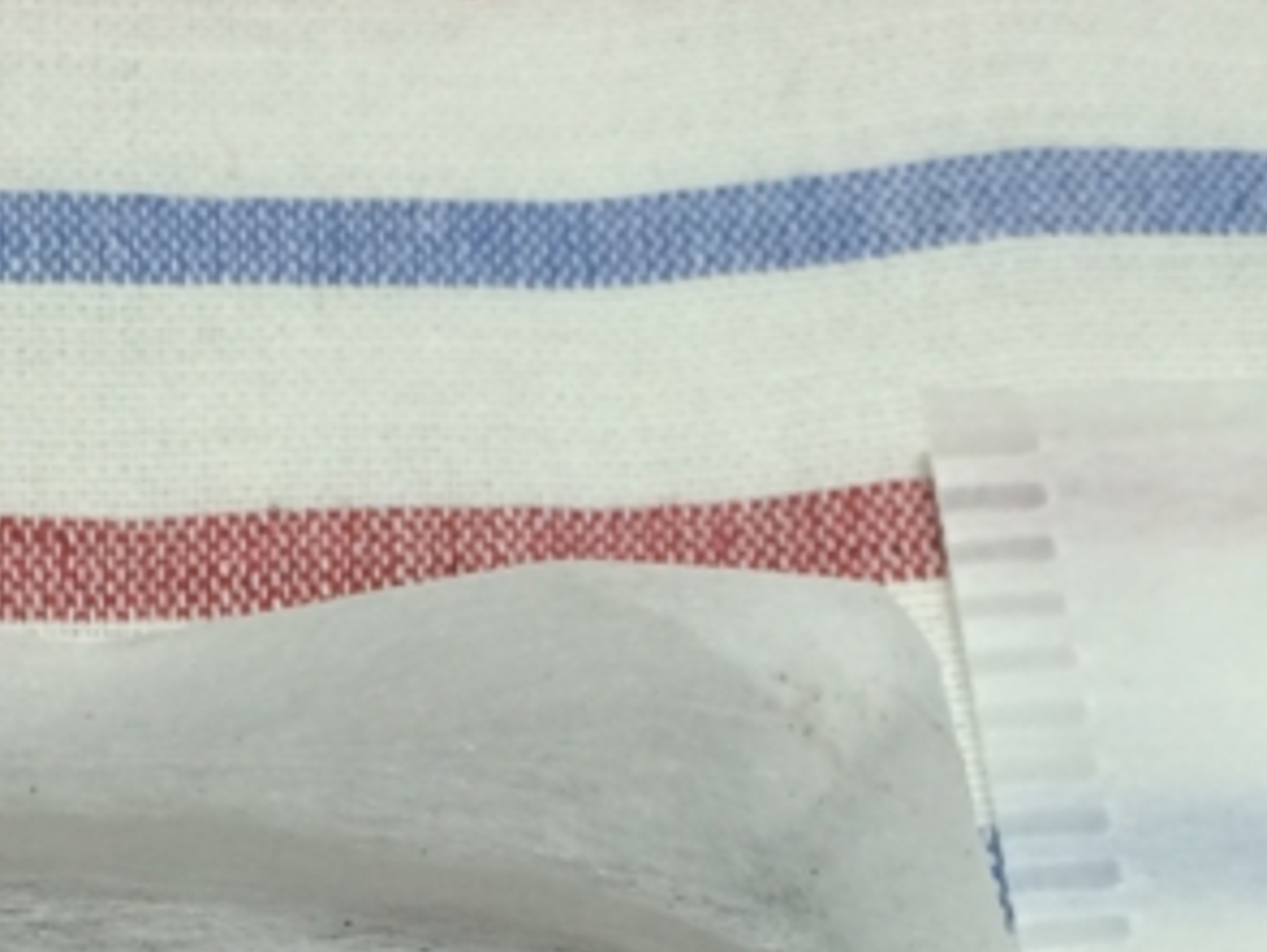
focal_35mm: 101
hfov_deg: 19.4
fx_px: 3700
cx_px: 707
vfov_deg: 14.2
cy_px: 1180
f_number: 2.2
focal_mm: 4.15
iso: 80
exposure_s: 1/30
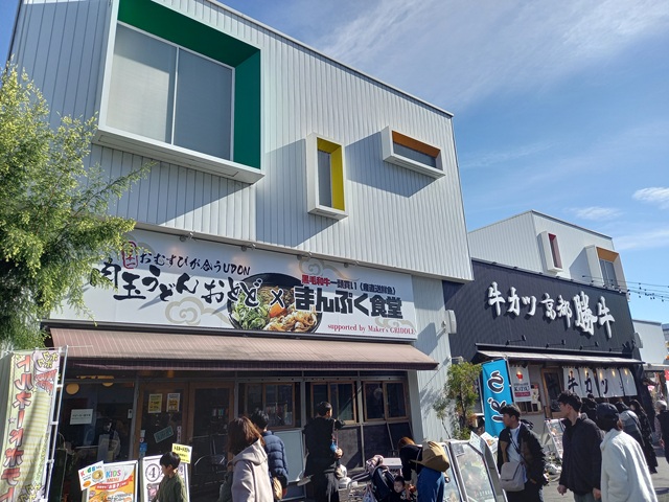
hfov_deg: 69.4
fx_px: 483
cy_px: 251
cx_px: 334
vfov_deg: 54.9
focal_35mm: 25
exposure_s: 1/794
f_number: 1.8
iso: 50
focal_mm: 4.65
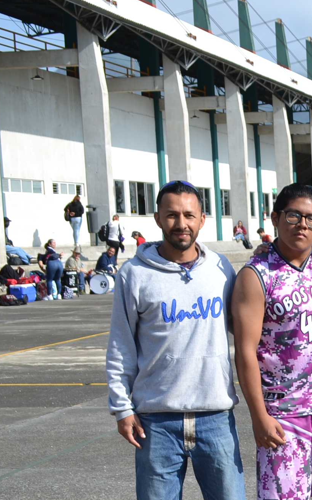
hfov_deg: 12.8
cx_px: 620
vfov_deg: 23.0
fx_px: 1211
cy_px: 382
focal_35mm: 89
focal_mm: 22
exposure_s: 1/200
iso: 100
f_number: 7.1
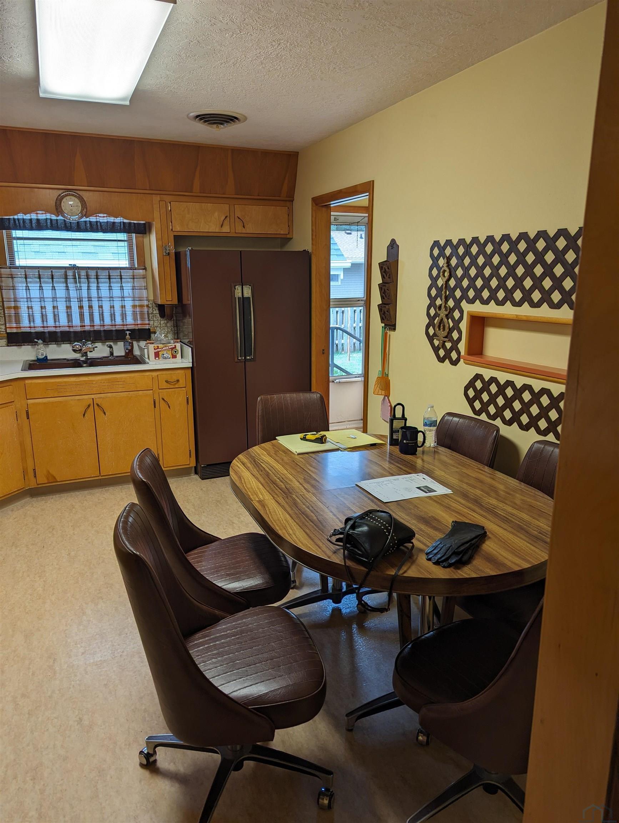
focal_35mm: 24
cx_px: 310
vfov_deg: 71.5
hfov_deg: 56.9
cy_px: 412
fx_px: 571
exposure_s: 1/120
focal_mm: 6.81
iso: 56
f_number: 1.85
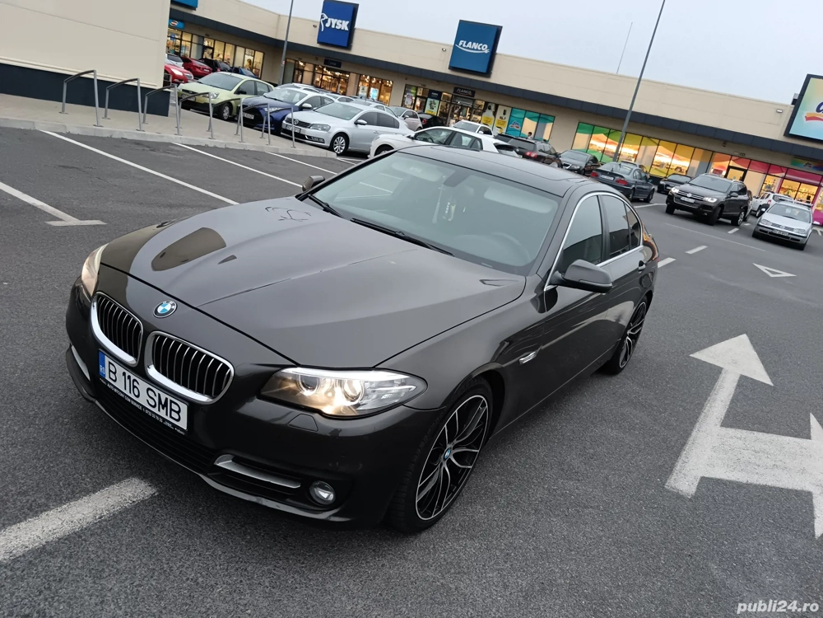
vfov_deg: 51.4
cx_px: 412
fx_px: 642
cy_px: 309
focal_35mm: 27
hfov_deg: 65.3
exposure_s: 1/100
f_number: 1.9
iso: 698
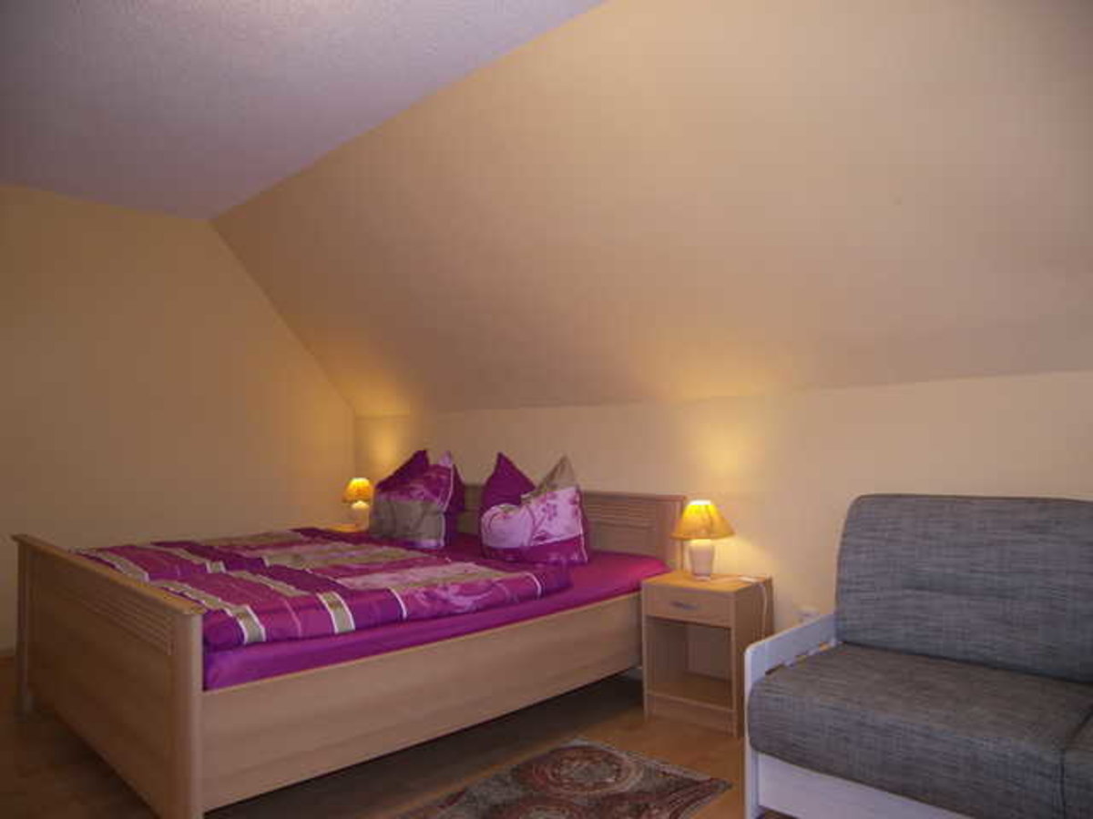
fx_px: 758
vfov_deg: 56.8
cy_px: 410
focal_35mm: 24
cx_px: 546
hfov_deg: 71.6
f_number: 2.8
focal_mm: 5
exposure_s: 1/30
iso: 100
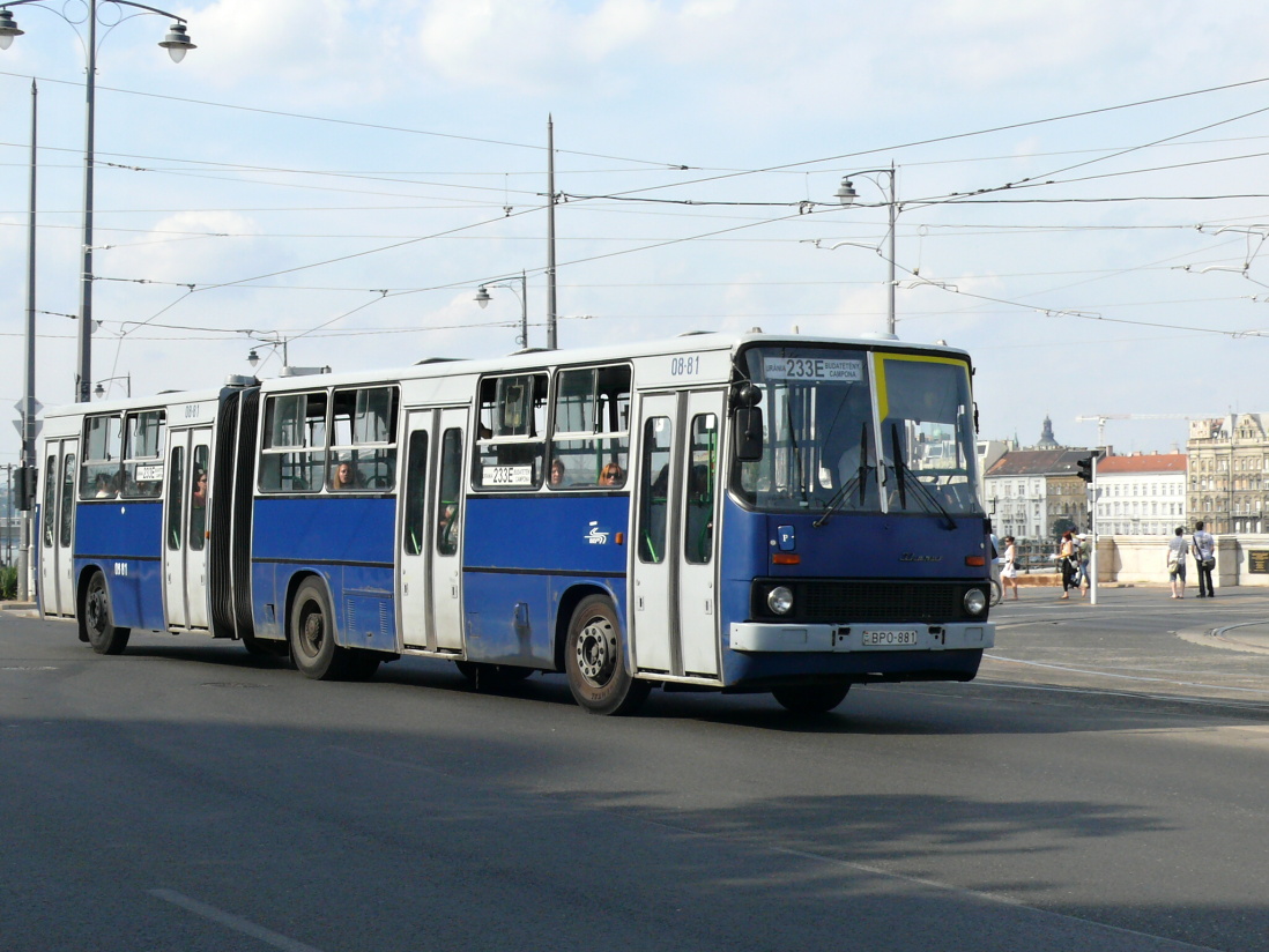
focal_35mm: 69
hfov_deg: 28.2
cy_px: 476
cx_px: 634
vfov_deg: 21.3
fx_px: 2530
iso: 100
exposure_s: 1/320
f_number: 5.6
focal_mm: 11
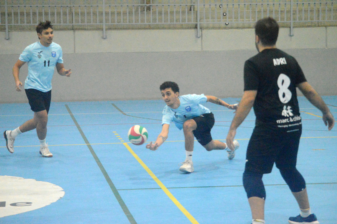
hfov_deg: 17.5
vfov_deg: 11.7
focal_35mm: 117
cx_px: 168
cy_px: 112
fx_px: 1094
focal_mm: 78
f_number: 5
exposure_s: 1/800
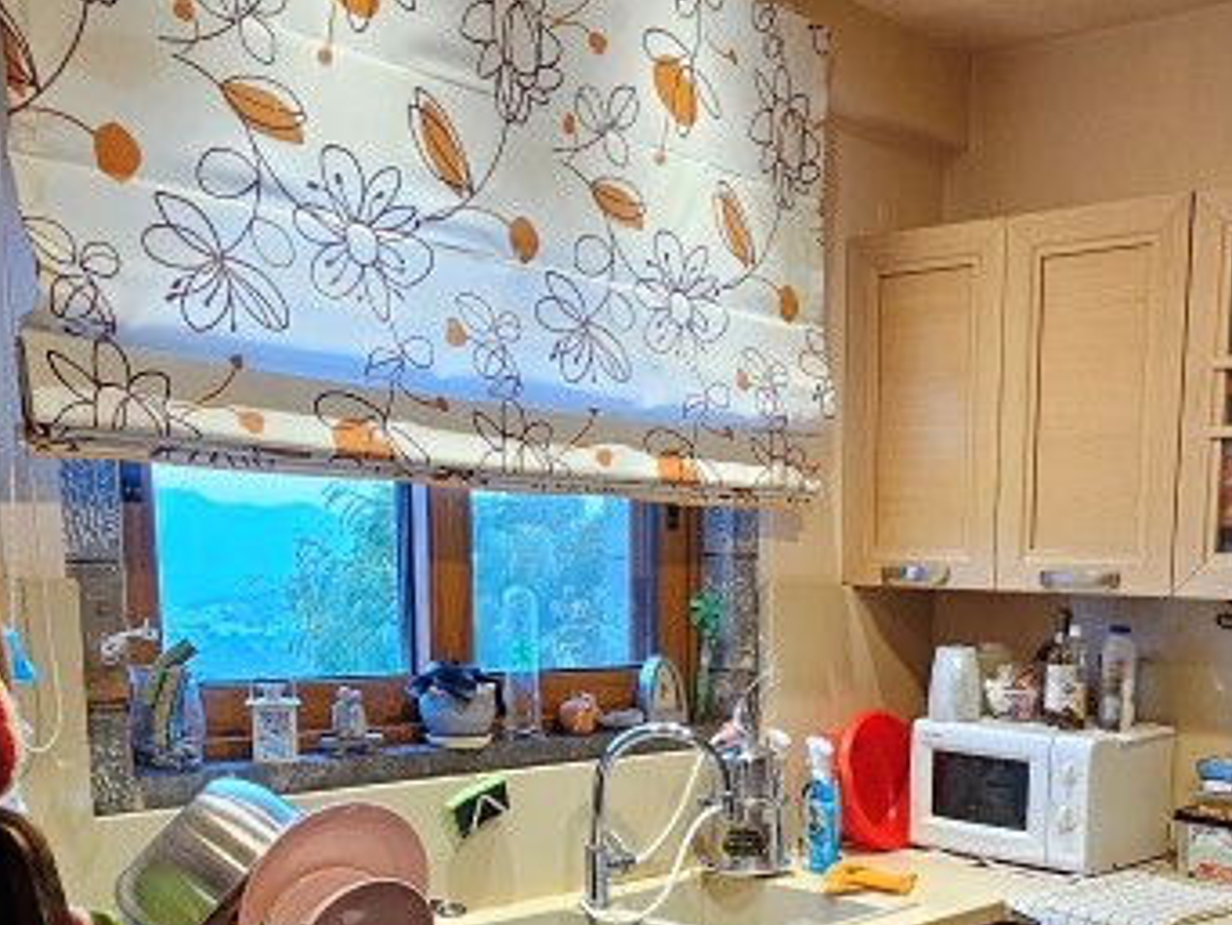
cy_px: 835
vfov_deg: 34.7
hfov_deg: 45.8
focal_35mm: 39
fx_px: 1389
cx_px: 957
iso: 250
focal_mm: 2.2
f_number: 2.2
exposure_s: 1/50
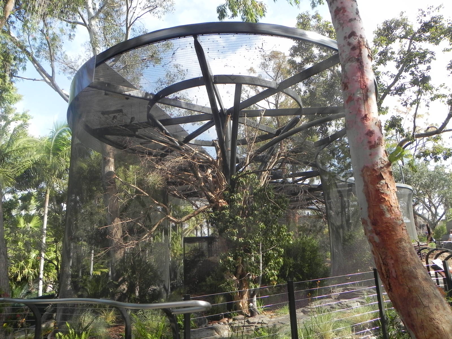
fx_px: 339
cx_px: 226
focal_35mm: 26
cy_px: 170
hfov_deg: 67.3
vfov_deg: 53.1
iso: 160
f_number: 5
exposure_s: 1/221
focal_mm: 4.6
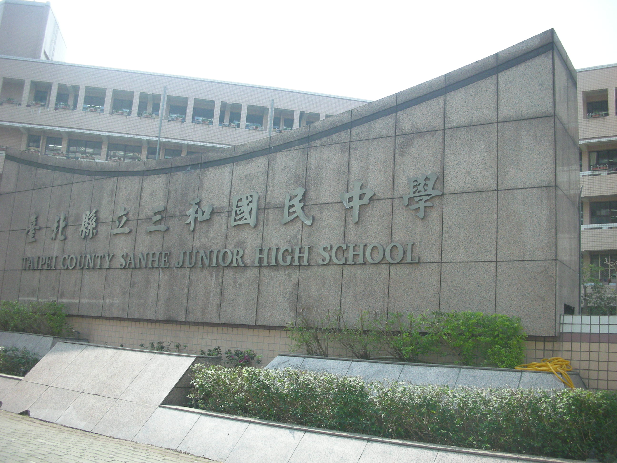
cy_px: 232
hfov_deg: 52.6
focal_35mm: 35
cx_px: 308
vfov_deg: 40.7
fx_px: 624
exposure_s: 1/87.8
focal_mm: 5.8
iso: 100
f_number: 7.9
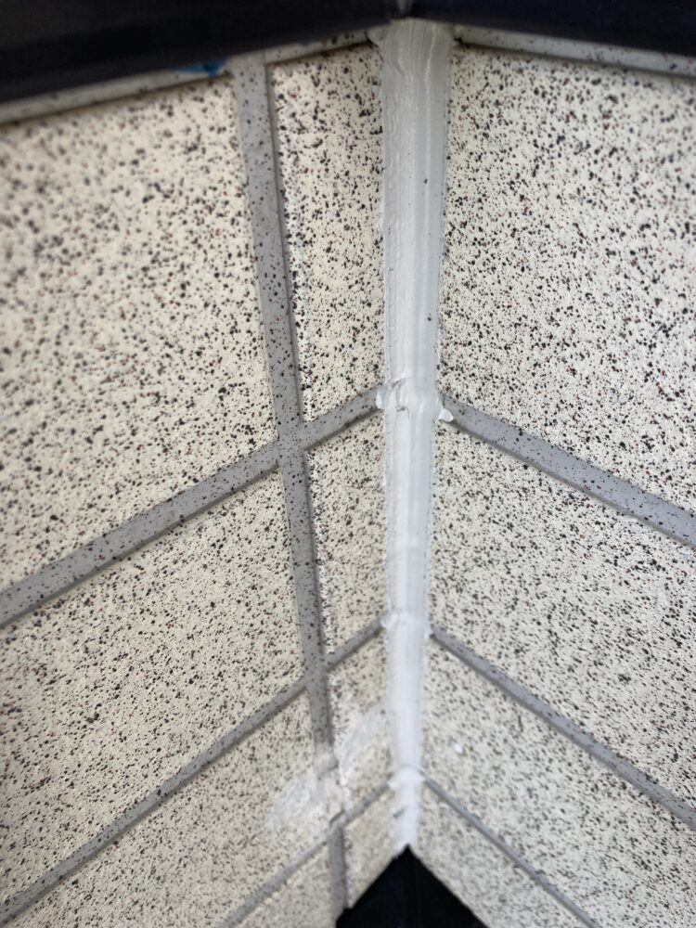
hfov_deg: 49.7
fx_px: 751
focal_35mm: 28
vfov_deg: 63.4
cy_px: 464
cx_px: 348
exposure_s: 1/121
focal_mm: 3.99
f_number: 1.8
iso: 40
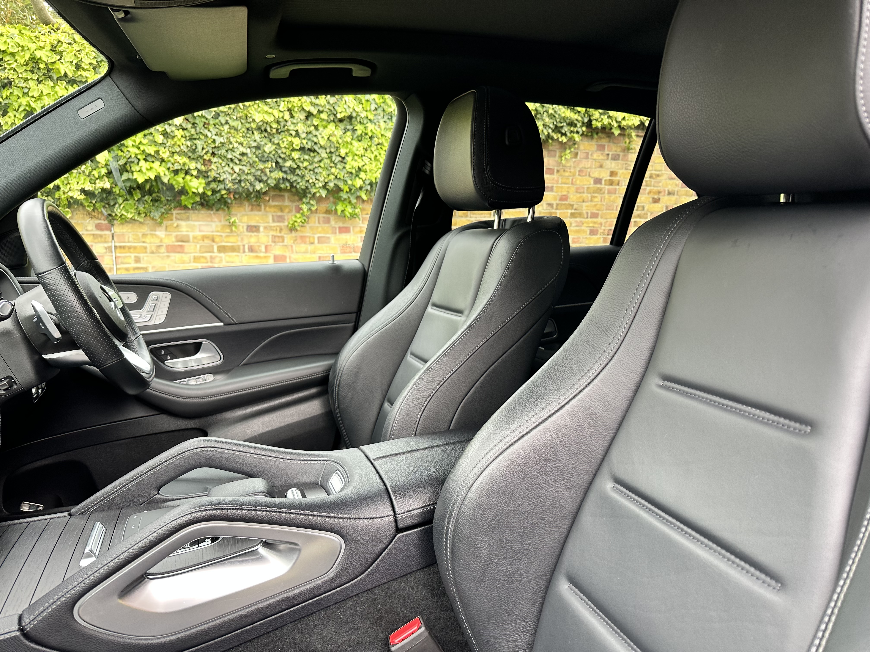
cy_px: 326
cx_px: 435
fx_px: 603
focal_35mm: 24
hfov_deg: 71.6
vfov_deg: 56.8
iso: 100
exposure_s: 1/121
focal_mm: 6.86
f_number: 1.78
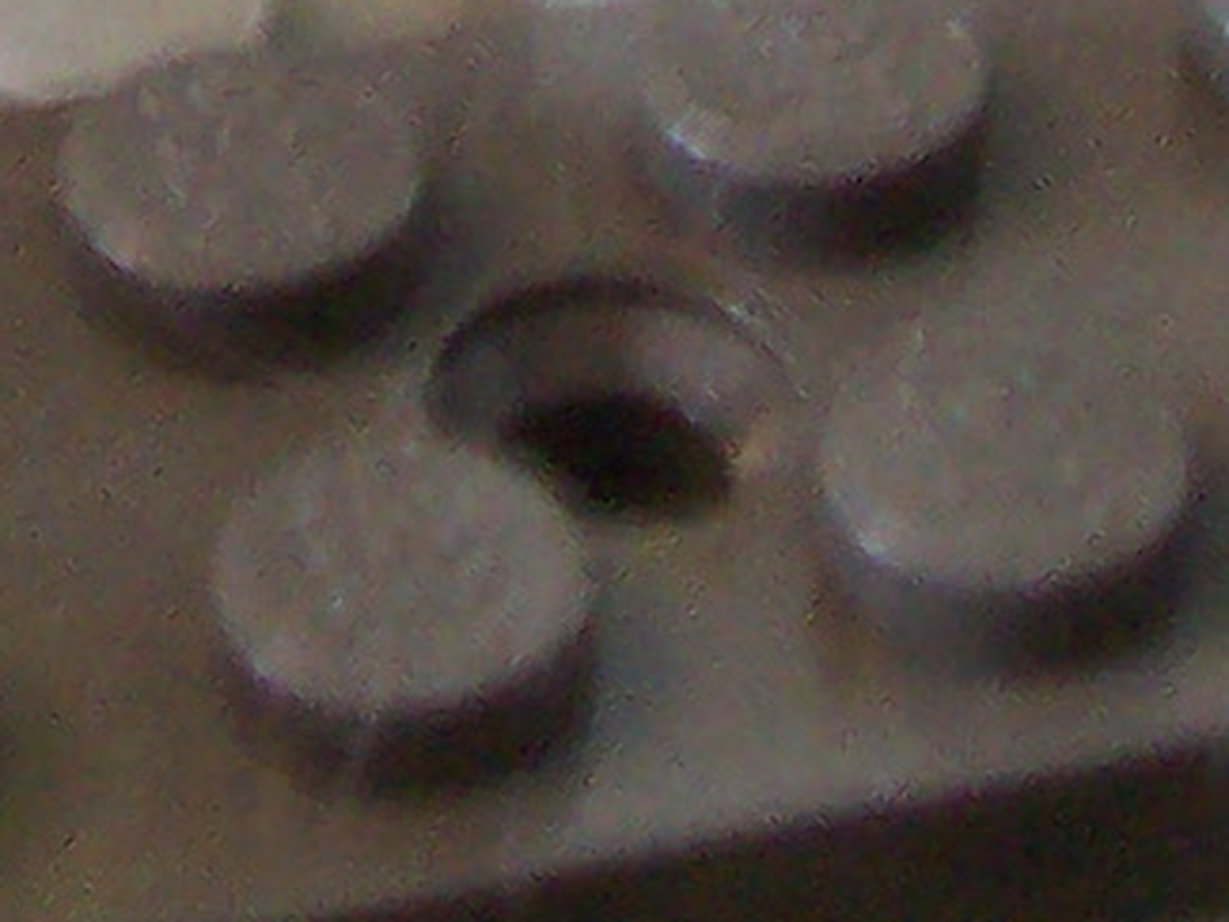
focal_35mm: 232
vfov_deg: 6.0
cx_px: 197
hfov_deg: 8.5
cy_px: -1594
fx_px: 8237
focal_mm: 5.6
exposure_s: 1/8
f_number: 2.8
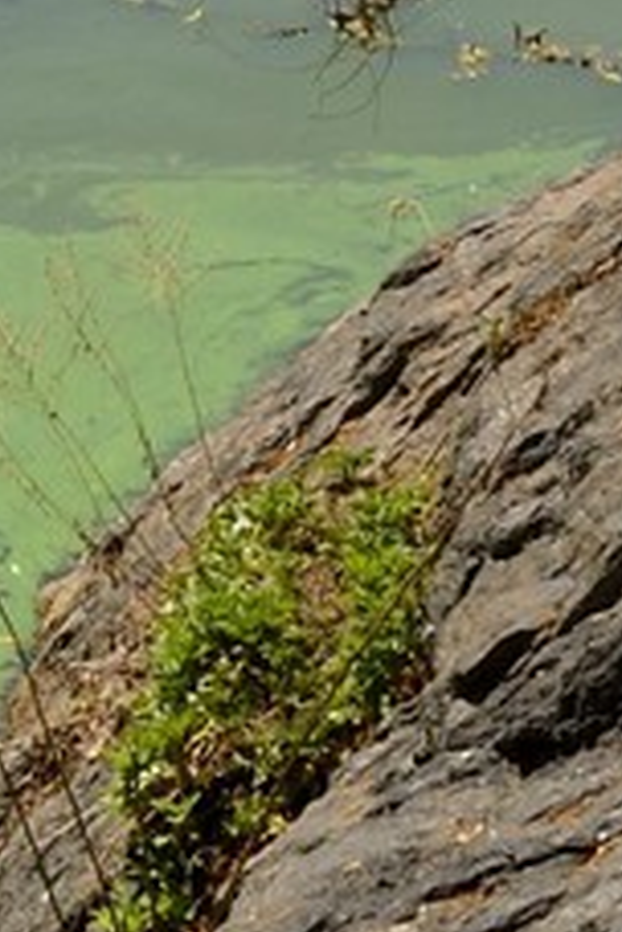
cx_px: 393
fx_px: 6194
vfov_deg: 7.8
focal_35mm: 239
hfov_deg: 5.7
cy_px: -1484
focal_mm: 34
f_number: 13
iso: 400
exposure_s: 1/320
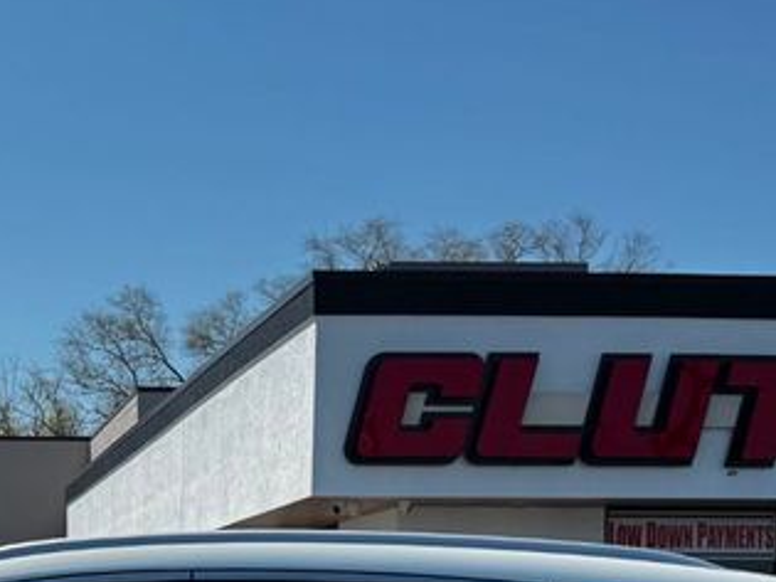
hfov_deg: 23.7
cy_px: 693
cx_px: -49
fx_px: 1748
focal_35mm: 78
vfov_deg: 18.0
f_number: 1.78
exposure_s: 1/7092
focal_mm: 6.76
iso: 80
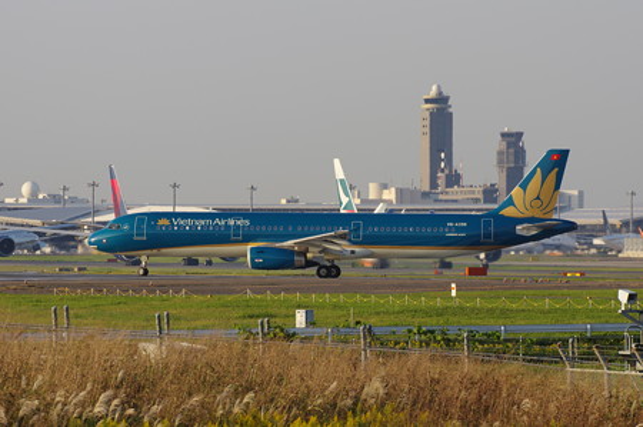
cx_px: 322
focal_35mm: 360
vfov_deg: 3.8
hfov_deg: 5.7
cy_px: 214
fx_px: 6423
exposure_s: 1/250
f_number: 8
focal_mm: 240
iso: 200
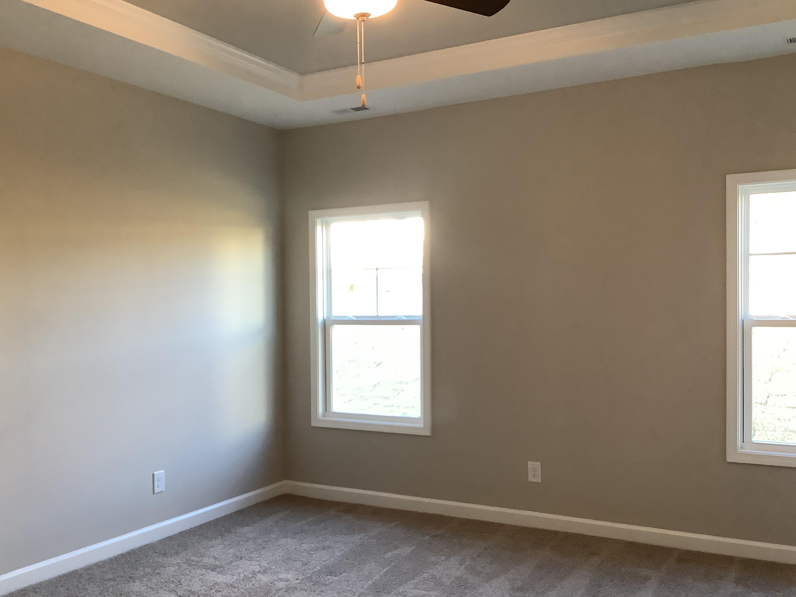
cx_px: 397
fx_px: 782
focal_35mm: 34
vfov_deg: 41.7
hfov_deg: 54.0
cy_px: 327
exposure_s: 1/60
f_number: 2.4
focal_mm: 3.3
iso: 160
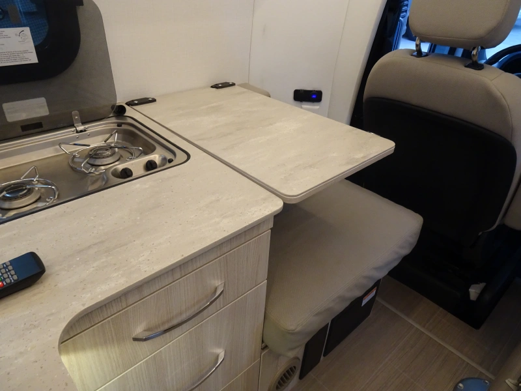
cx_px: 260
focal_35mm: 24
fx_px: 361
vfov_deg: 56.8
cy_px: 196
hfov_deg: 71.6
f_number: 3.5
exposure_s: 1/30
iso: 320
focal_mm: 4.1
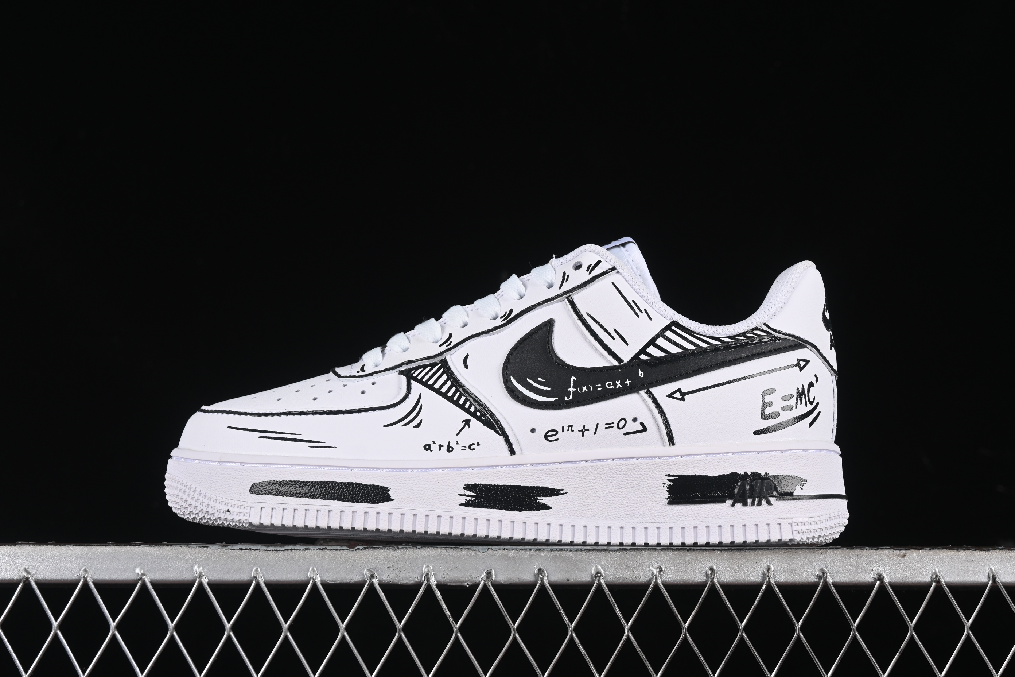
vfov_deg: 18.2
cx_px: 508
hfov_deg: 27.0
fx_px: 2114
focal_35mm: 75
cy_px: 338
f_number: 8
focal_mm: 50
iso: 160
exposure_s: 1/80
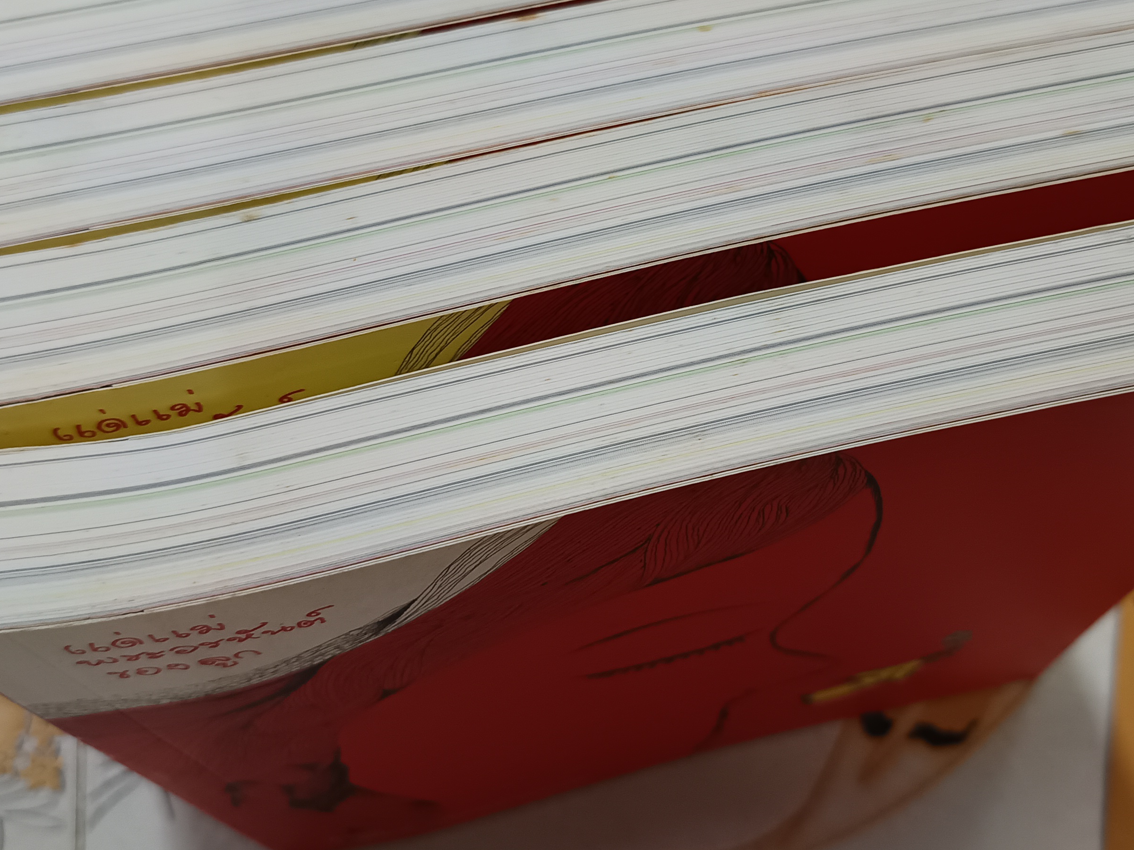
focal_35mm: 40
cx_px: 631
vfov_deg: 35.9
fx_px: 1310
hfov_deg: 46.7
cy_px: 374
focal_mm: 5.31
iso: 881
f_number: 1.7
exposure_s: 1/50
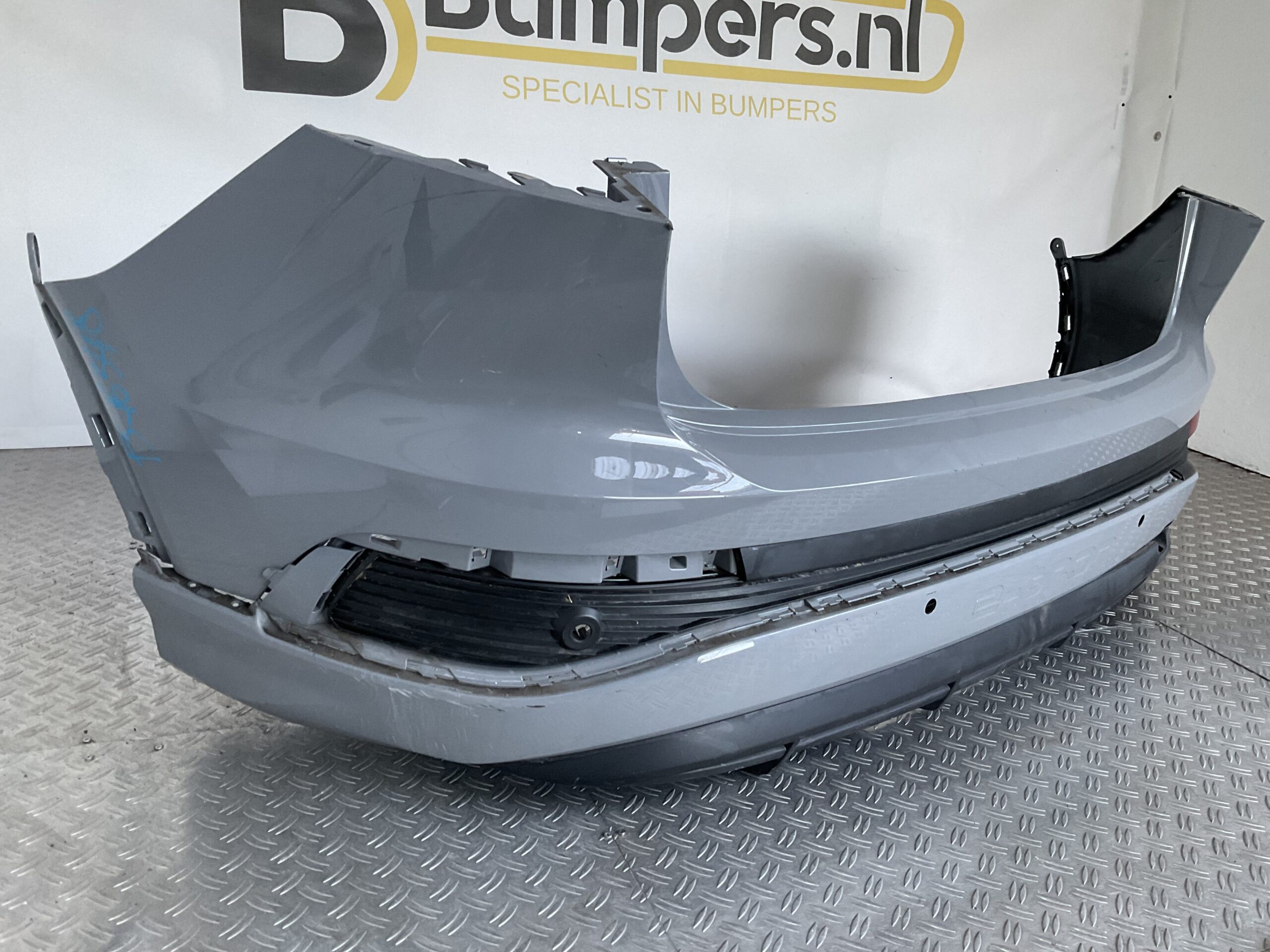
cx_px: 635
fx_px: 1064
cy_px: 476
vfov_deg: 48.2
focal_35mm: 29
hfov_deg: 61.7
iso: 80
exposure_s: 1/50
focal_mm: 3
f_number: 1.8
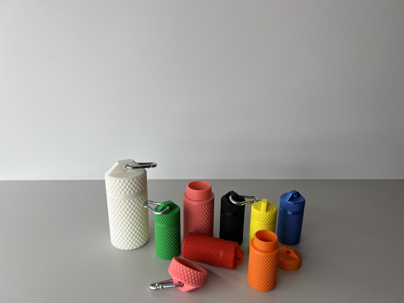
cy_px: 152
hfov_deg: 67.3
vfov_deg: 53.1
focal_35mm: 26
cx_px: 202
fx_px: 303
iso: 50
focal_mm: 5.7
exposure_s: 1/575
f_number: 1.5
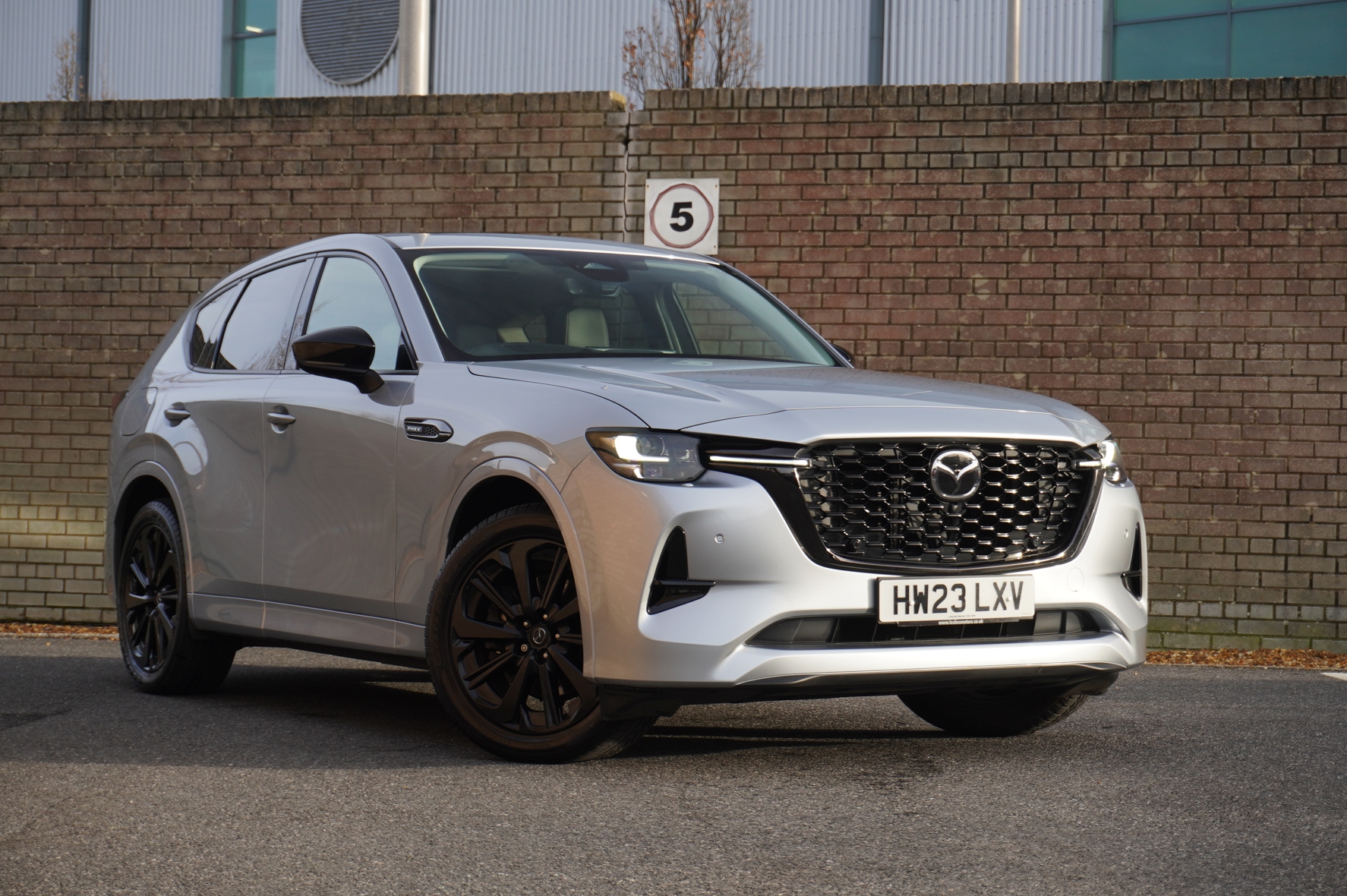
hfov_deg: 28.9
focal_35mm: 70
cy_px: 442
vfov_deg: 19.4
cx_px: 682
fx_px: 2617
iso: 200
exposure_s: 1/160
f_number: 5.6
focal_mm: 46
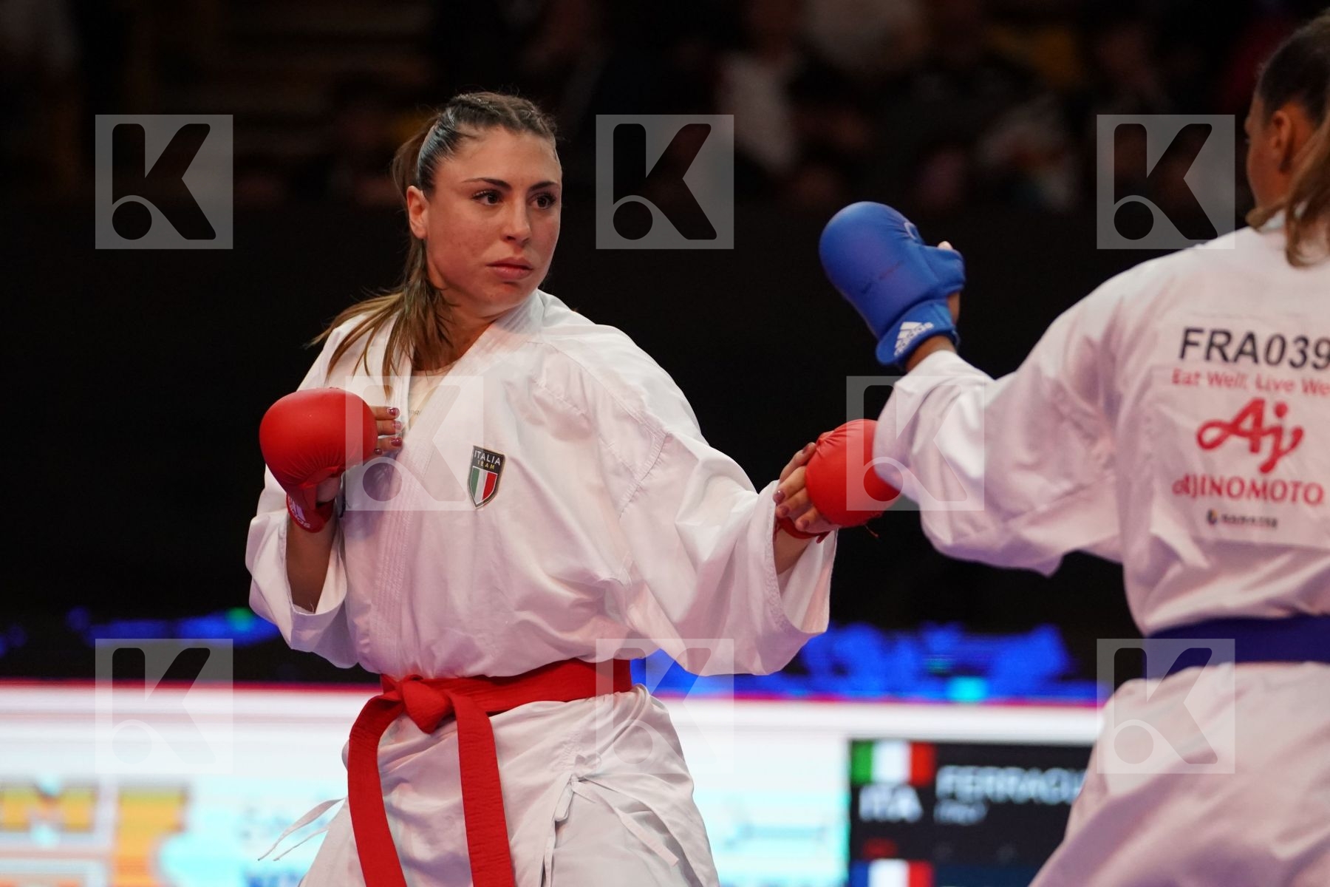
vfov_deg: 5.5
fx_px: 9235
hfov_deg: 8.2
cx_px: 665
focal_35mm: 250
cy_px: 444
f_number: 2.8
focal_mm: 167
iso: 5000
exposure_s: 1/1000
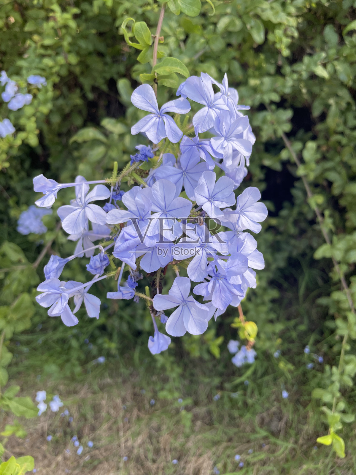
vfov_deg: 67.3
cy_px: 238
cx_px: 178
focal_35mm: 26
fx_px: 357
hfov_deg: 53.1
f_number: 1.6
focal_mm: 4.2
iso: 32
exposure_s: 1/222
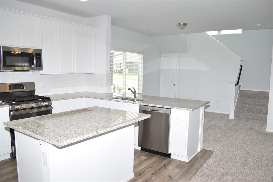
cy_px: 91
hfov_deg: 67.4
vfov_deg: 47.9
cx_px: 136
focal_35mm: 27
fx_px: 205
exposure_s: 1/125
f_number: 6.3
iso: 400
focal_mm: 18
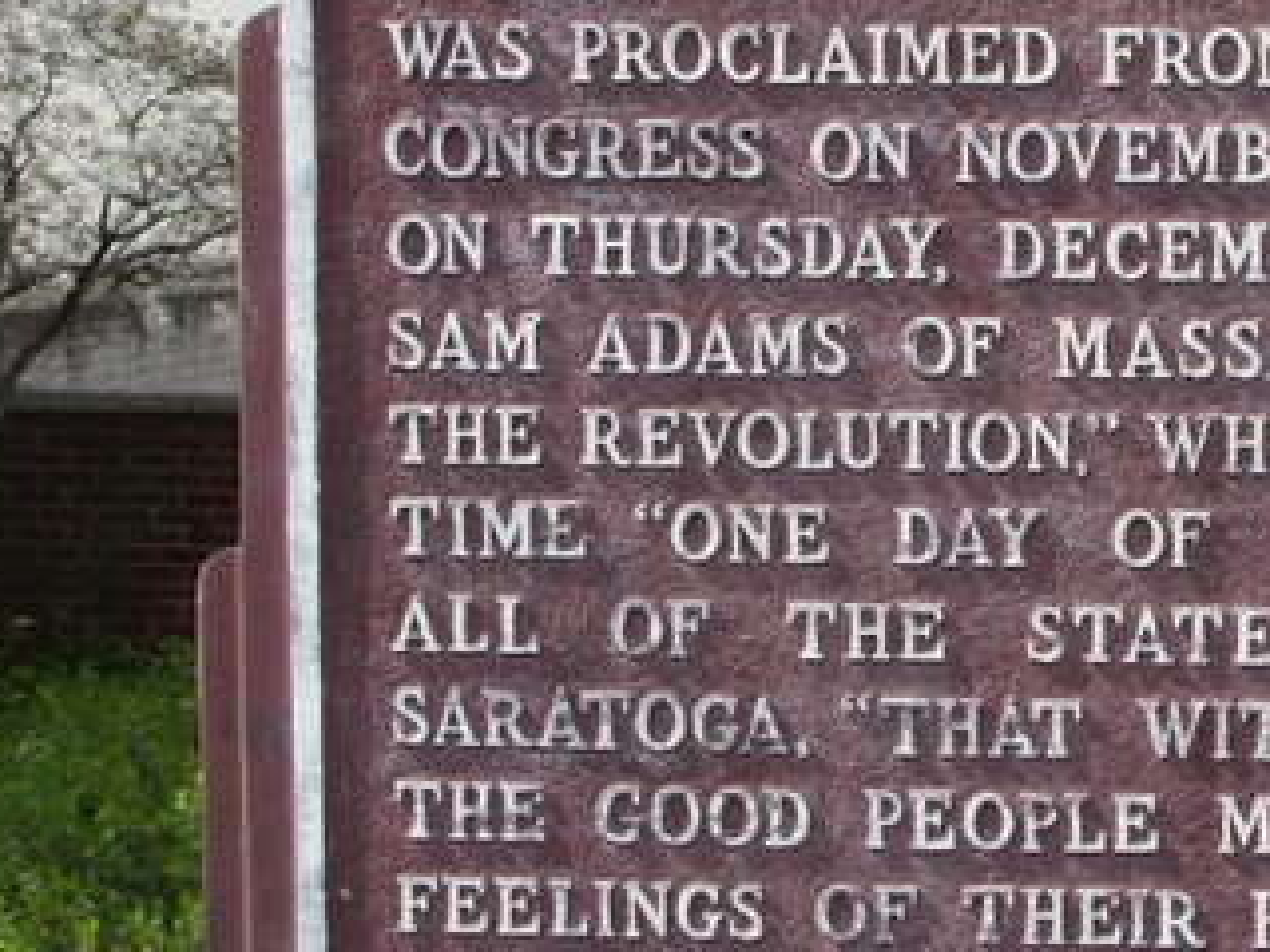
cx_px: 1369
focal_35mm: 140
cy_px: 238
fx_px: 5136
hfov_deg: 13.8
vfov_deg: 10.6
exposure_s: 1/272
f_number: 5.3
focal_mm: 9.3
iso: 50
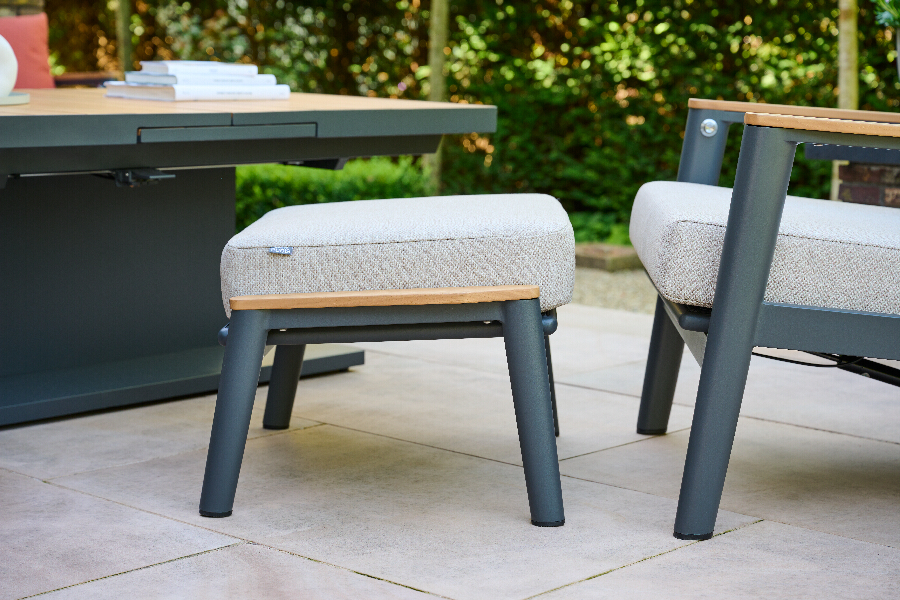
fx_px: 1750
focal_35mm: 70
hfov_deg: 28.8
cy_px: 300
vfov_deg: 19.5
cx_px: 450
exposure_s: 1/50
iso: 125
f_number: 5
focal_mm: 70
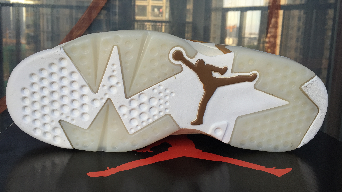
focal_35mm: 32
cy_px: 72
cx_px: 170
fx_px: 290
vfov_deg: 36.5
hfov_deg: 61.0
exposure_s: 1/60
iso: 40
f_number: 2.2
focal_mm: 4.15
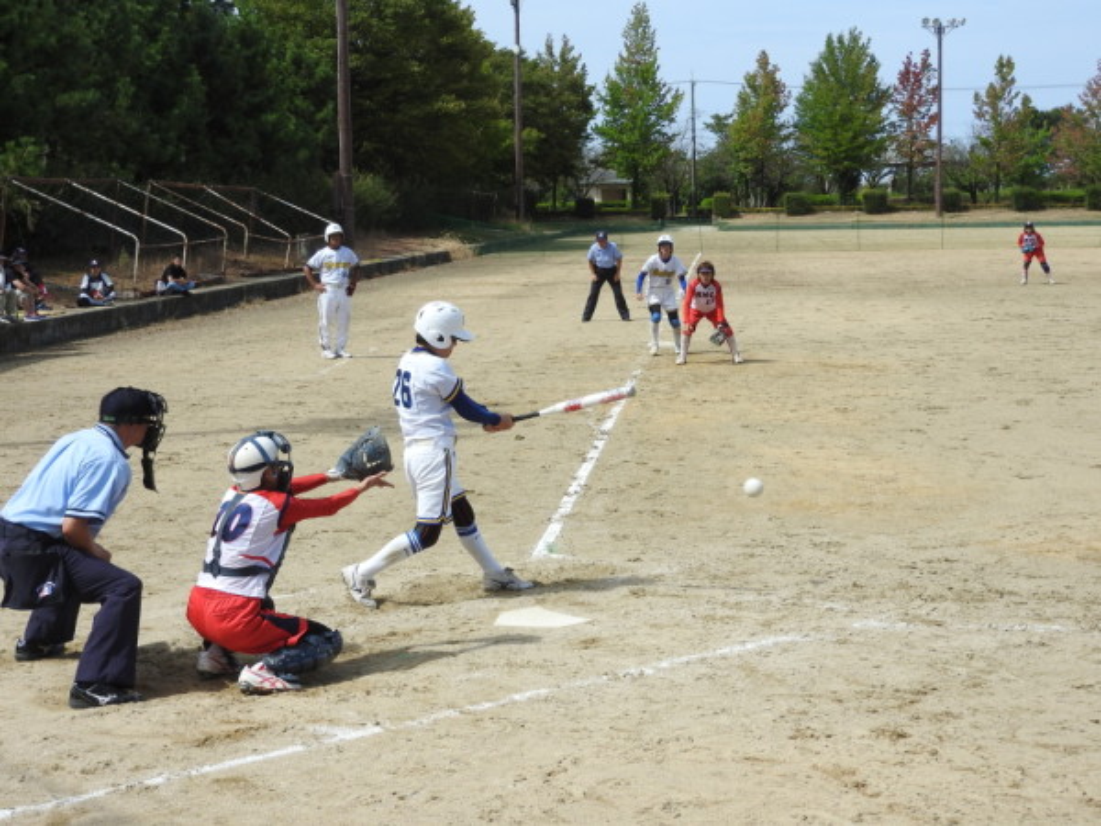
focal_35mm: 65
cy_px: 413
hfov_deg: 29.8
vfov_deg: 22.6
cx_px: 550
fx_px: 2067
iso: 100
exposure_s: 1/800
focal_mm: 11.6
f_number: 4.2
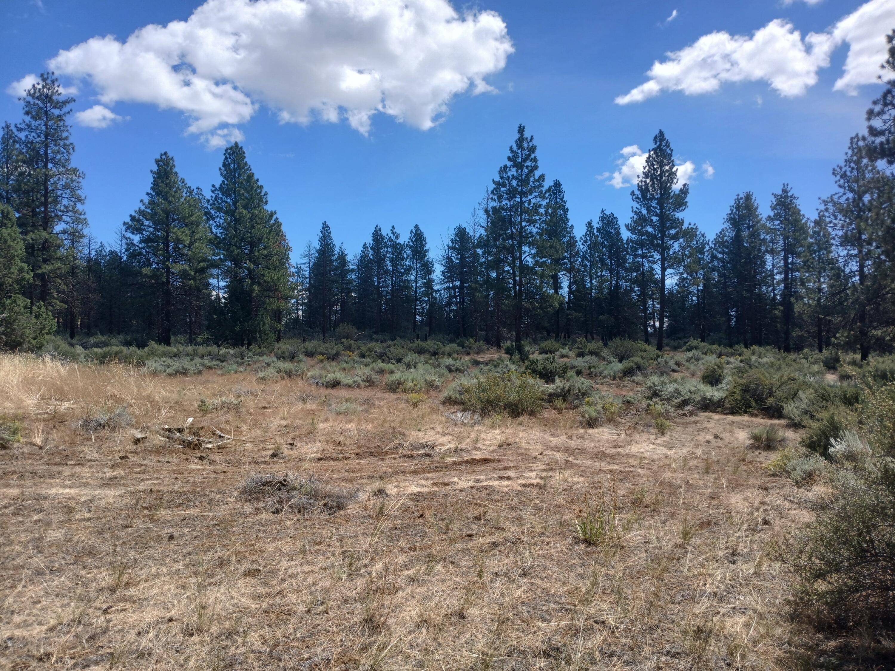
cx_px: 448
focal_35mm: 26
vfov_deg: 53.1
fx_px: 672
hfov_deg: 67.3
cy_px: 336
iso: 20
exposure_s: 1/654
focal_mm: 3.98
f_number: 1.8
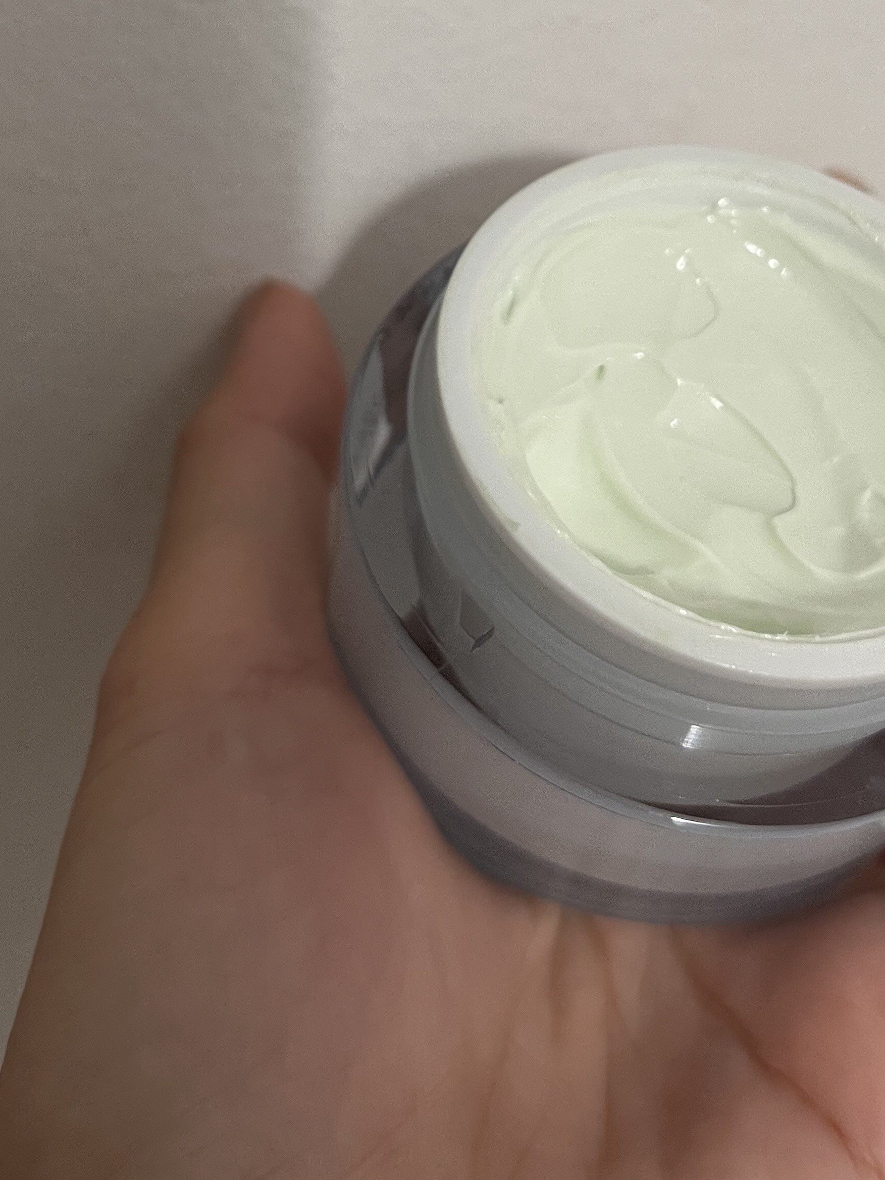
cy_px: 229
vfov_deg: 41.1
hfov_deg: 32.6
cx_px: 580
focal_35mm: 44
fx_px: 1500
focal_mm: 5.1
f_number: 1.6
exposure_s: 1/60
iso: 160
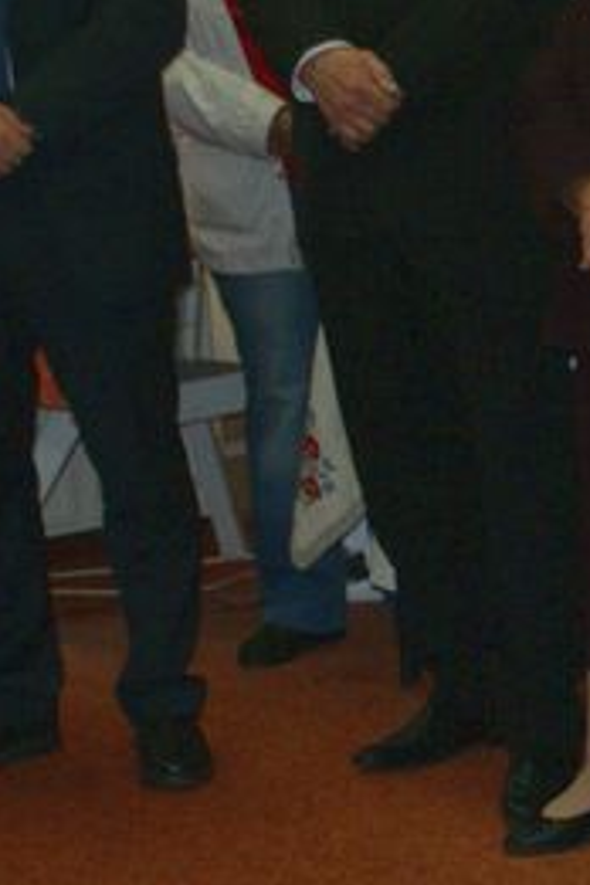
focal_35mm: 138
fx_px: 3392
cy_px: 685
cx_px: 1241
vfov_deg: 14.8
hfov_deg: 9.2
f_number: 5
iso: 400
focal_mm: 30
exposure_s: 1/60
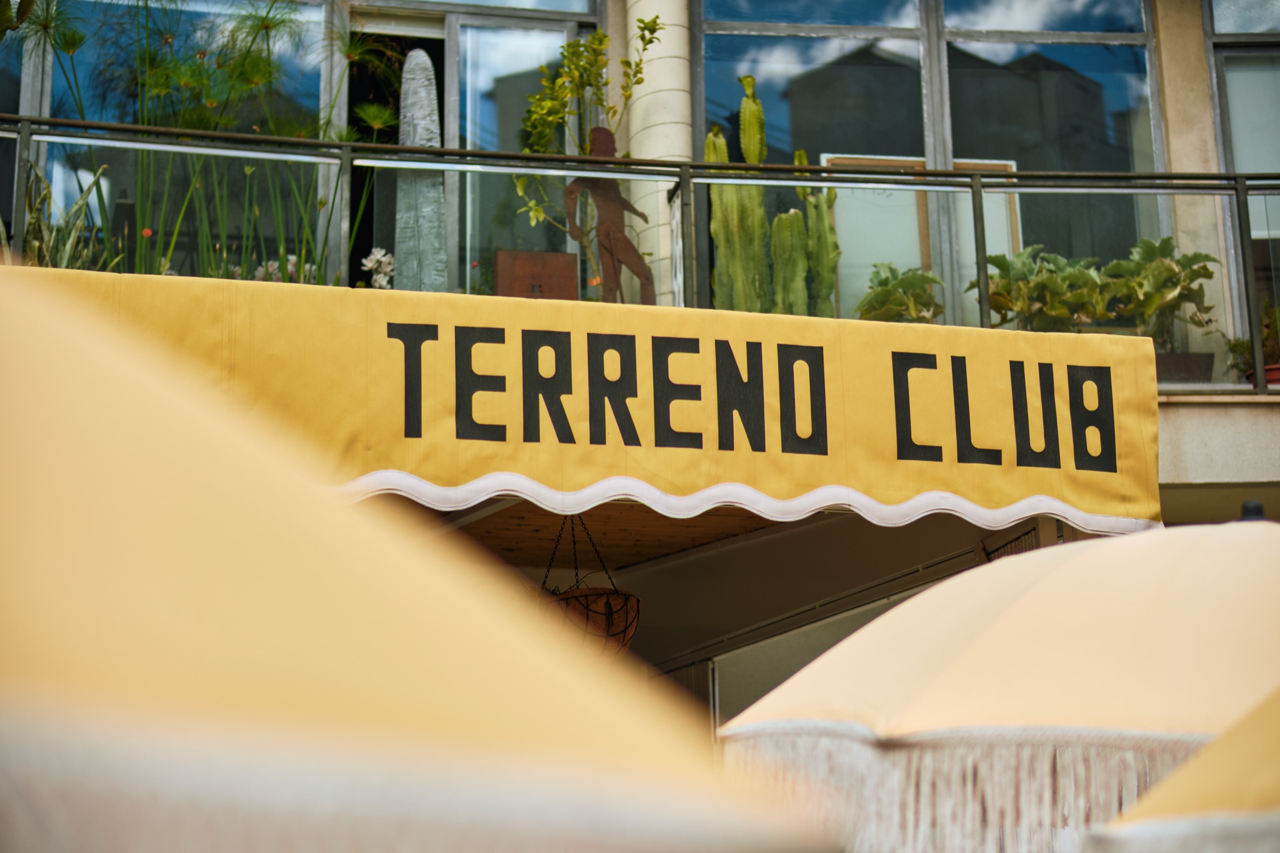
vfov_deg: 25.5
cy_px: 426
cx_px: 640
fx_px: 1884
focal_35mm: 53
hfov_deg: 37.5
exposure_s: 1/8000
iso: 160
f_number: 1.6
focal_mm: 35
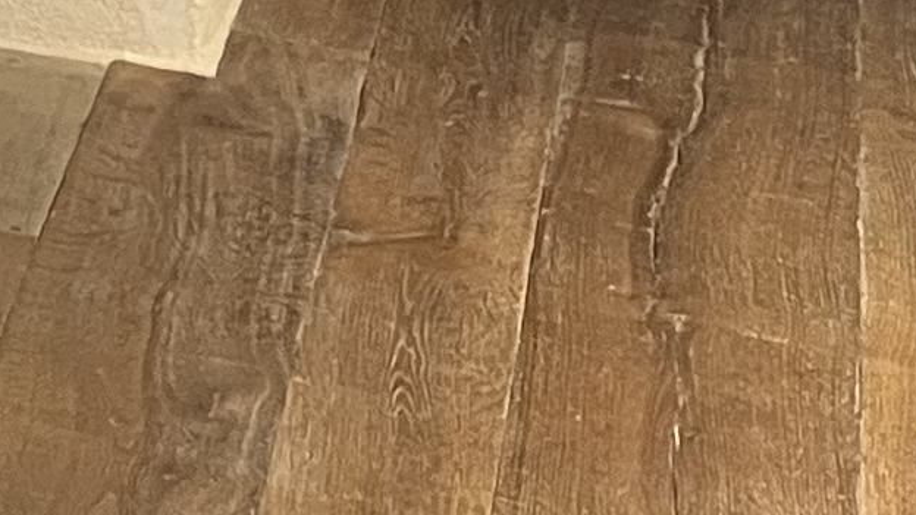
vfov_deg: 5.7
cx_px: -1436
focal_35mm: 183
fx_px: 4445
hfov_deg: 10.0
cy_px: -1492
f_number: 1.6
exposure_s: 1/50
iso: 100
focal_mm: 5.1
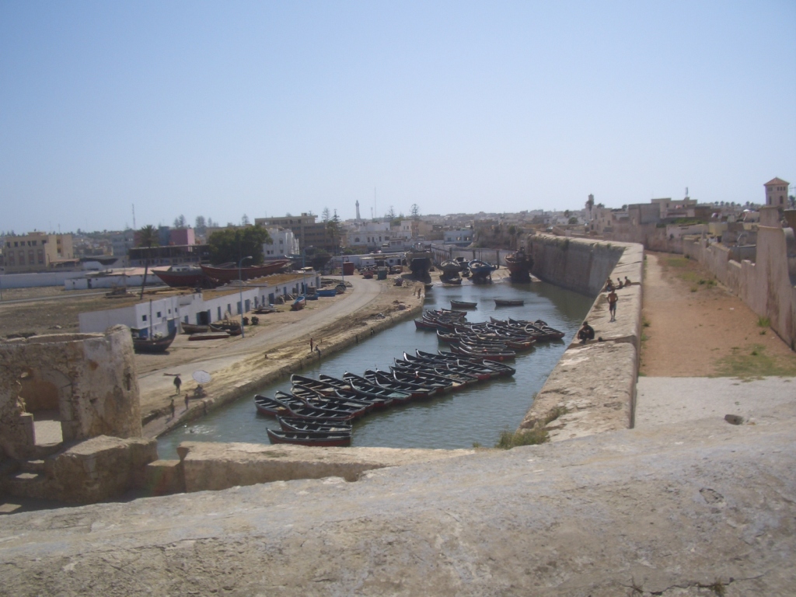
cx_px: 398
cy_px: 298
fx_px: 805
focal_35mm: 35
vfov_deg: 40.7
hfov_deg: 52.6
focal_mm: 5.8
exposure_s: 1/800
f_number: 4.3
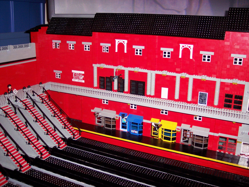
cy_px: 94
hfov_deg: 47.9
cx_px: 124
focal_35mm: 39
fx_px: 281
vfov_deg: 36.8
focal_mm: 8
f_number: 2.8
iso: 100
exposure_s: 1/60
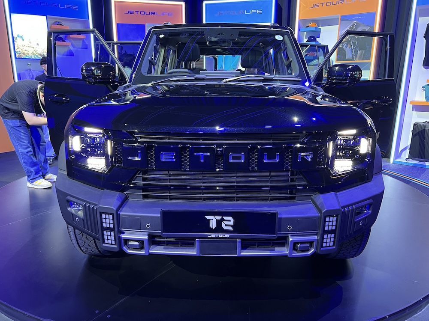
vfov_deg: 53.1
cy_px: 160
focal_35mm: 26
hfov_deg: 67.3
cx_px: 214
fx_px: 322
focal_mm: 5.7
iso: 400
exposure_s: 1/33
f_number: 1.5
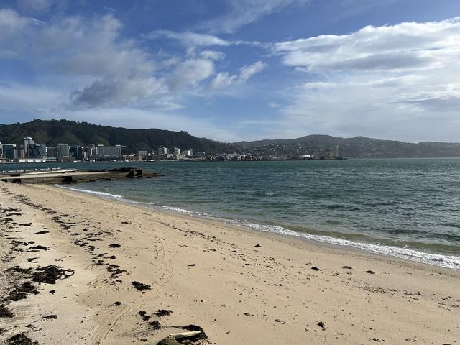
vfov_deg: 53.1
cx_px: 230
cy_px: 172
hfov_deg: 67.3
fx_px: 346
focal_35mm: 26
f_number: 1.5
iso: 50
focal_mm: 5.7
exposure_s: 1/7463
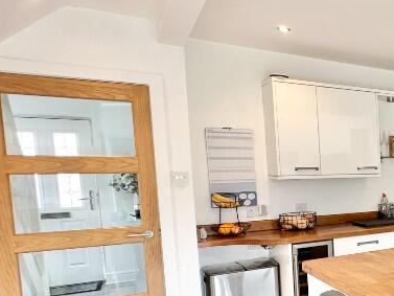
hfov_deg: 33.8
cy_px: 204
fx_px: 433
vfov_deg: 37.2
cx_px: 523
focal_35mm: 38
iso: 125
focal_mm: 2.22
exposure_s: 1/99
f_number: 2.2
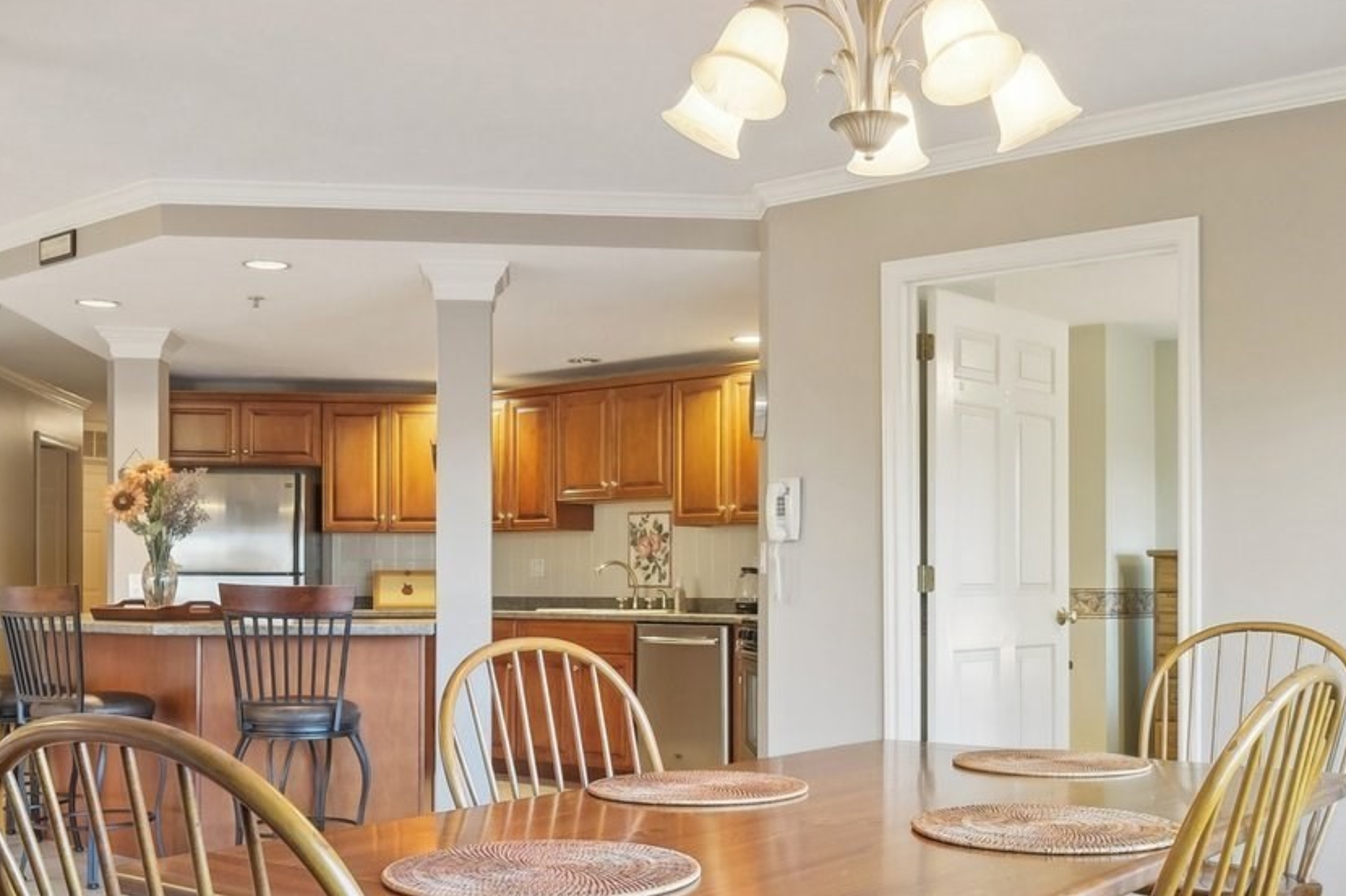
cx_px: 715
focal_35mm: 37
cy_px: 628
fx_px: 1383
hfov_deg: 51.9
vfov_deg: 35.4
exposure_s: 1/5
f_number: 5.6
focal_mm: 10
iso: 400
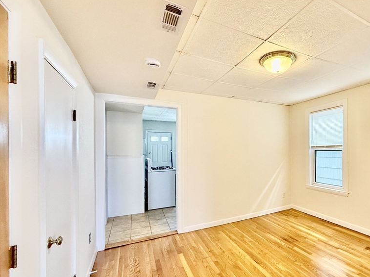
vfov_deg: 68.5
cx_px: 250
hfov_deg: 81.5
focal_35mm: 19
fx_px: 203
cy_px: 150
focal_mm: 2.22
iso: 500
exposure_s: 1/120
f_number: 2.2
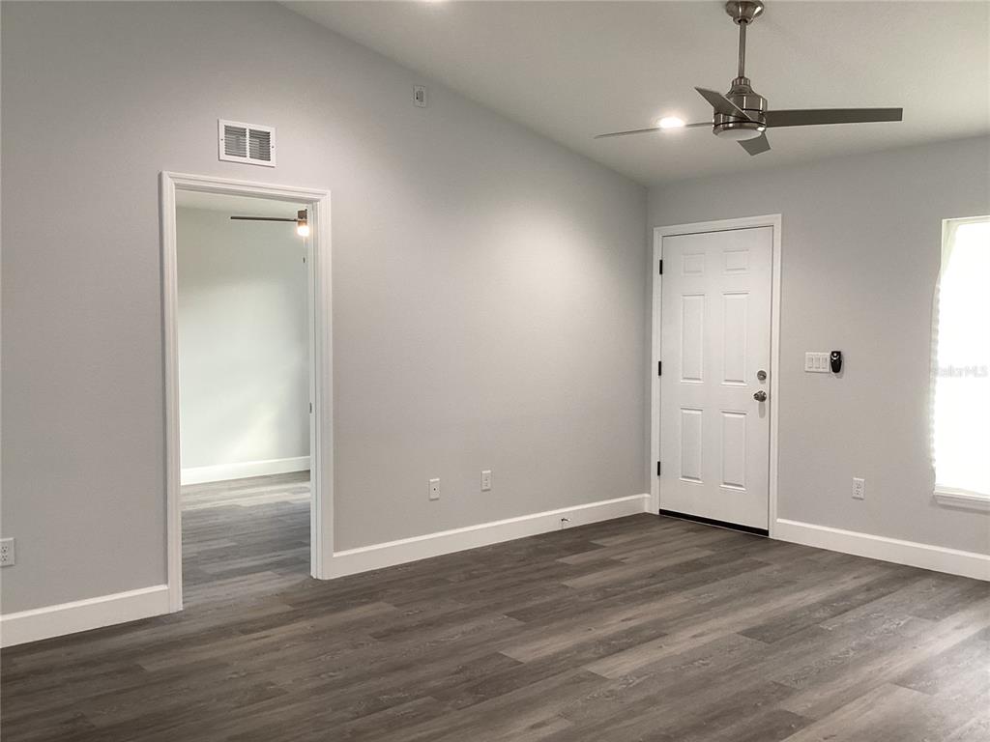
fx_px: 887
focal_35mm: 31
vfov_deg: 45.4
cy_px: 371
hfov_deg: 58.4
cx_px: 495
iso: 100
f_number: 2.4
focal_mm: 3.3
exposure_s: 1/60
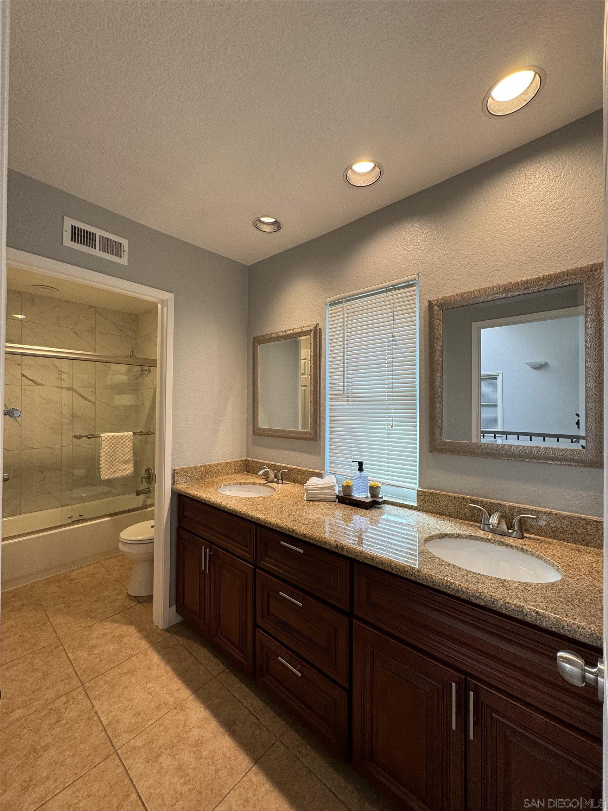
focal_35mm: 14
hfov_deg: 85.7
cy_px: 406
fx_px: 328
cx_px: 304
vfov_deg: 102.1
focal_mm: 2.22
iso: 125
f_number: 2.2
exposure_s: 1/120
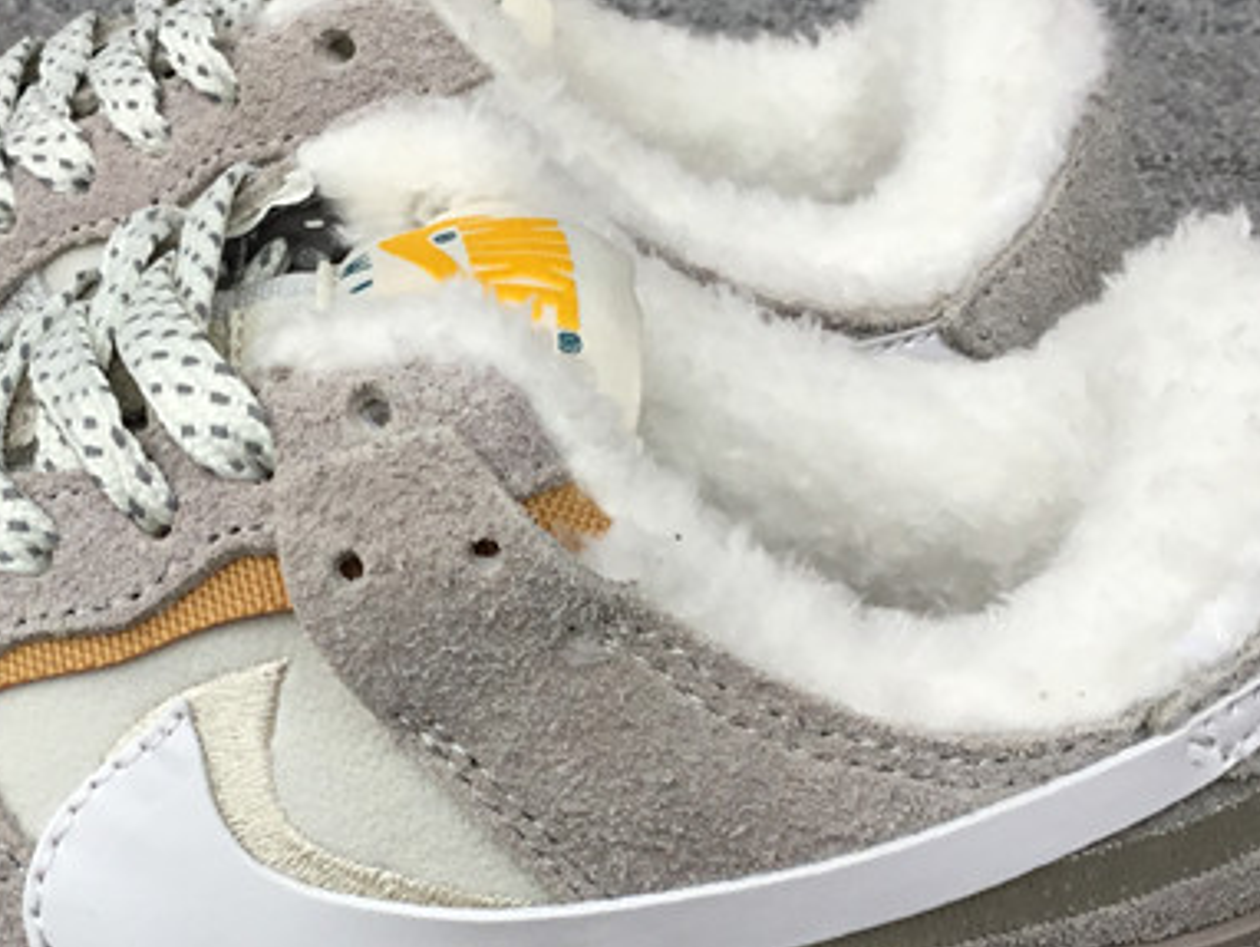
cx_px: 300
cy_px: 609
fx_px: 2659
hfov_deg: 26.3
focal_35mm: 73
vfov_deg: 20.1
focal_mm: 3.3
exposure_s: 1/100
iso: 32
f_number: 2.4
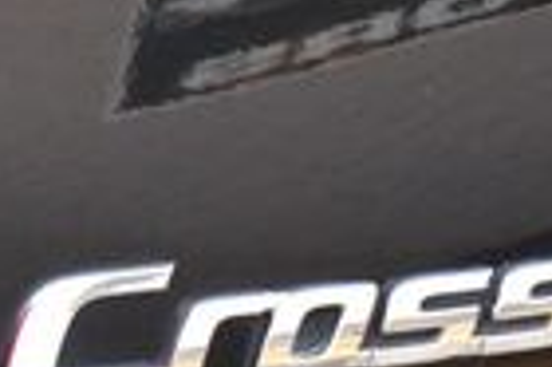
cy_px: 237
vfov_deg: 3.6
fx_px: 5778
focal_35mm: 377
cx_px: 773
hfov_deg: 5.4
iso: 400
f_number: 7.1
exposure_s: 1/25
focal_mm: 55
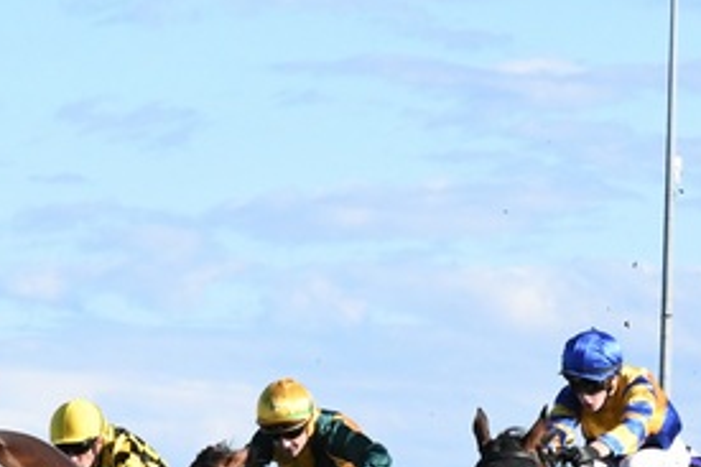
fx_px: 8504
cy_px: 537
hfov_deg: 4.7
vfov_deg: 3.1
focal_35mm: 437
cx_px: 530
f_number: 16
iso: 3200
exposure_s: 1/1600
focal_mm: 100
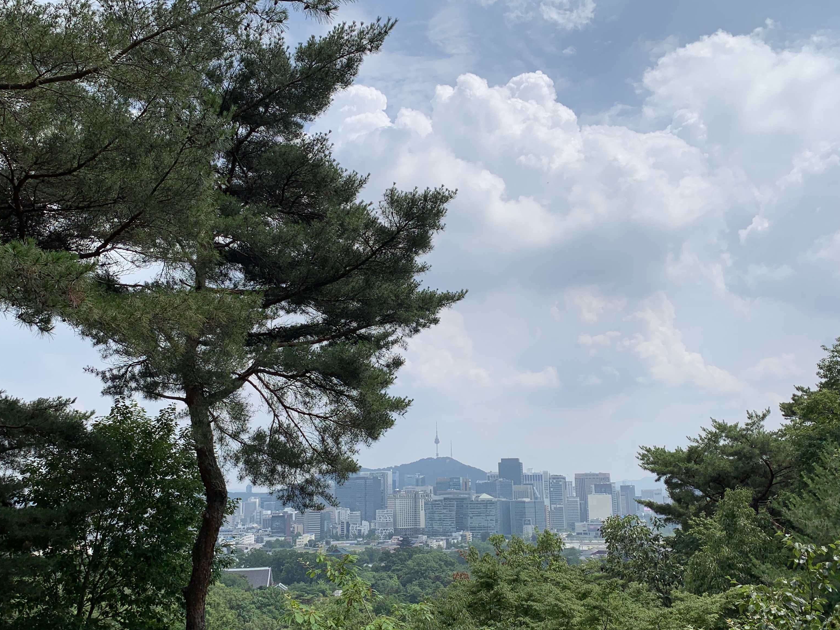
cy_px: 364
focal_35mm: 34
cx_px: 402
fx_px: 825
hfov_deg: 53.9
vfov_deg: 41.7
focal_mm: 4.25
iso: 25
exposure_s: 1/3788
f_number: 1.8
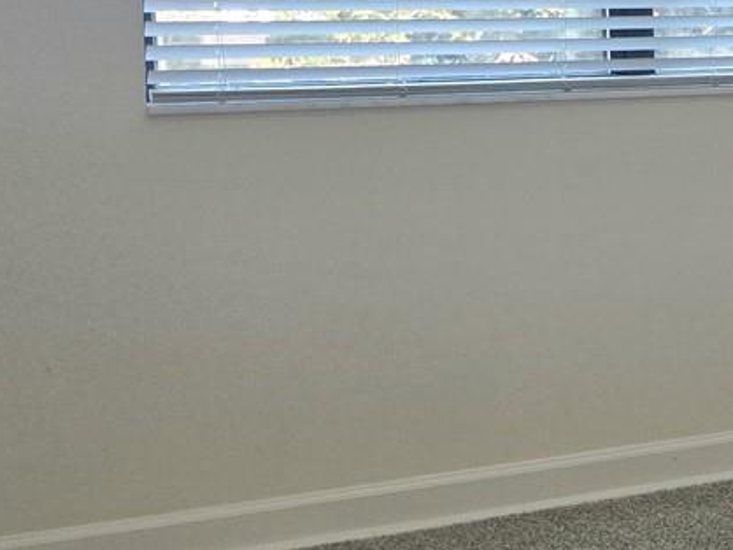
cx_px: 1224
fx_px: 1864
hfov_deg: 18.5
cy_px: 93
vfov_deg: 16.6
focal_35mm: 88
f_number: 1.7
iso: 80
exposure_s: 1/120
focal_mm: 6.3
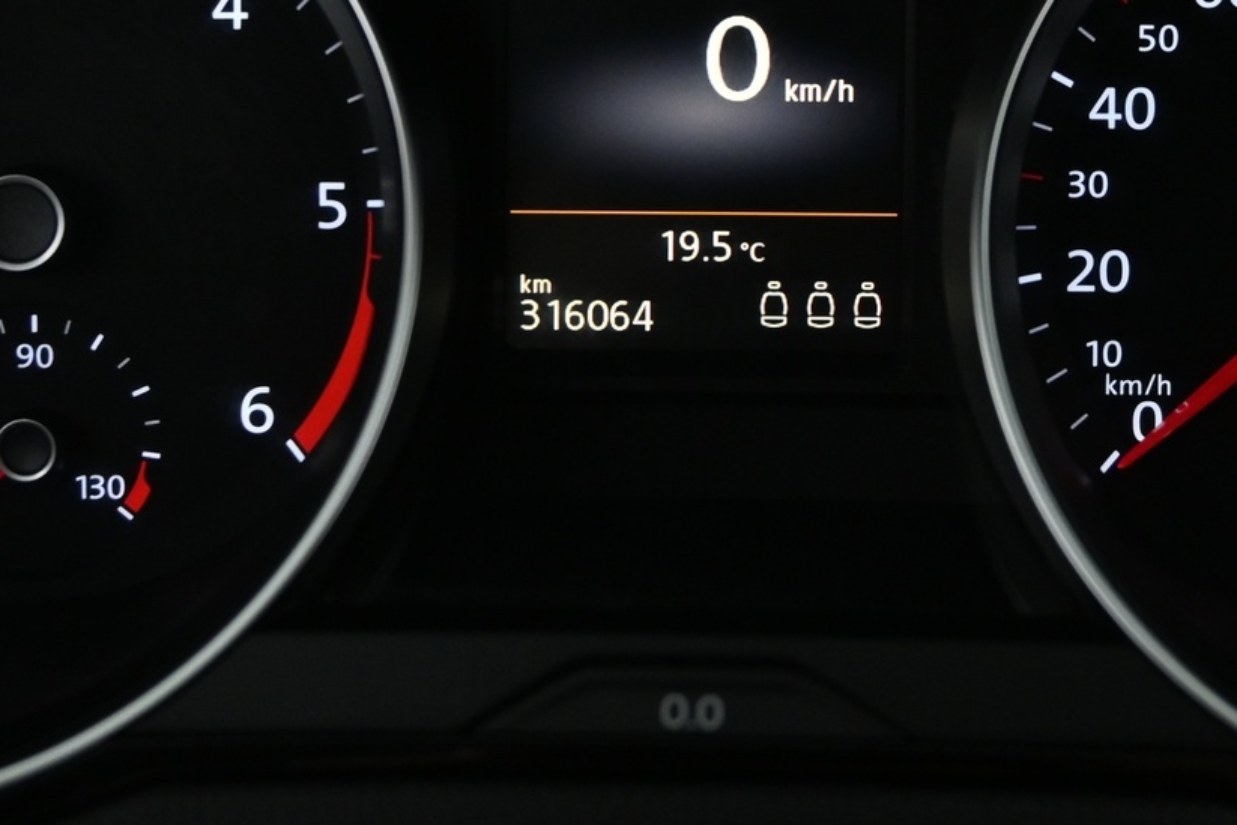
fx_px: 2130
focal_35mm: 62
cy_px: 173
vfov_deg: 21.7
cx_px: 696
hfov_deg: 32.3
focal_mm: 21
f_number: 4
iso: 1600
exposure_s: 1/20
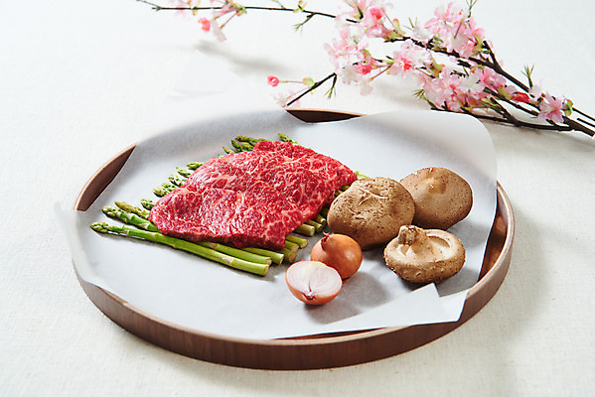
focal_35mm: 56
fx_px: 926
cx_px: 298
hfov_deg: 35.6
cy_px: 198
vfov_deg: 24.2
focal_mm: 56
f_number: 9
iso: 100
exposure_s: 1/125
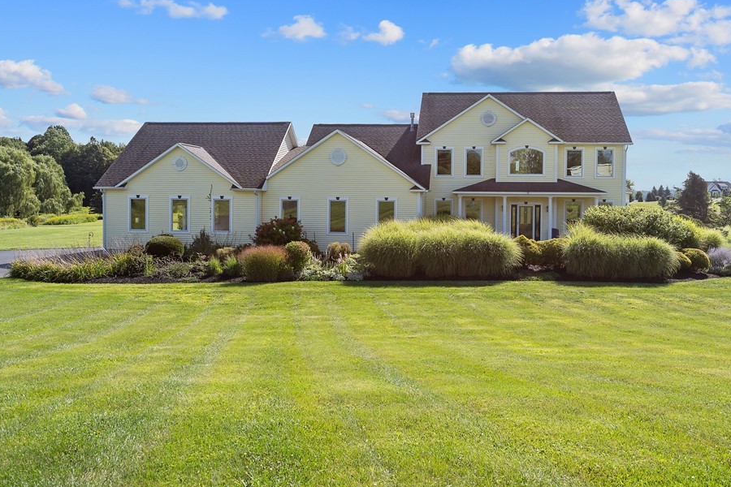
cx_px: 396
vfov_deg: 37.8
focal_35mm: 35
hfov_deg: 54.4
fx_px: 711
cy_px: 207
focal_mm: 29
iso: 200
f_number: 9
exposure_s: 1/400
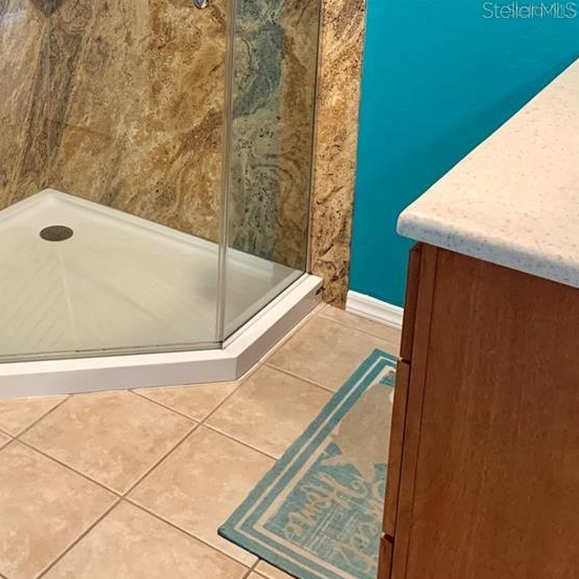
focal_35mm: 50
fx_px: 946
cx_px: 109
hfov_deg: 33.0
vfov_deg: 31.6
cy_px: 9
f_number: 1.8
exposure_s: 1/60
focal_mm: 4.25
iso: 320
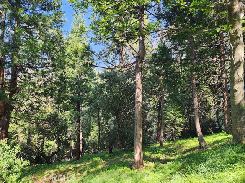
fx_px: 163
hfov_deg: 73.9
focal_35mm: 23
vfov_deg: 58.9
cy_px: 92
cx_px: 122
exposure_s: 1/180
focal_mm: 6.4
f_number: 1.8
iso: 32
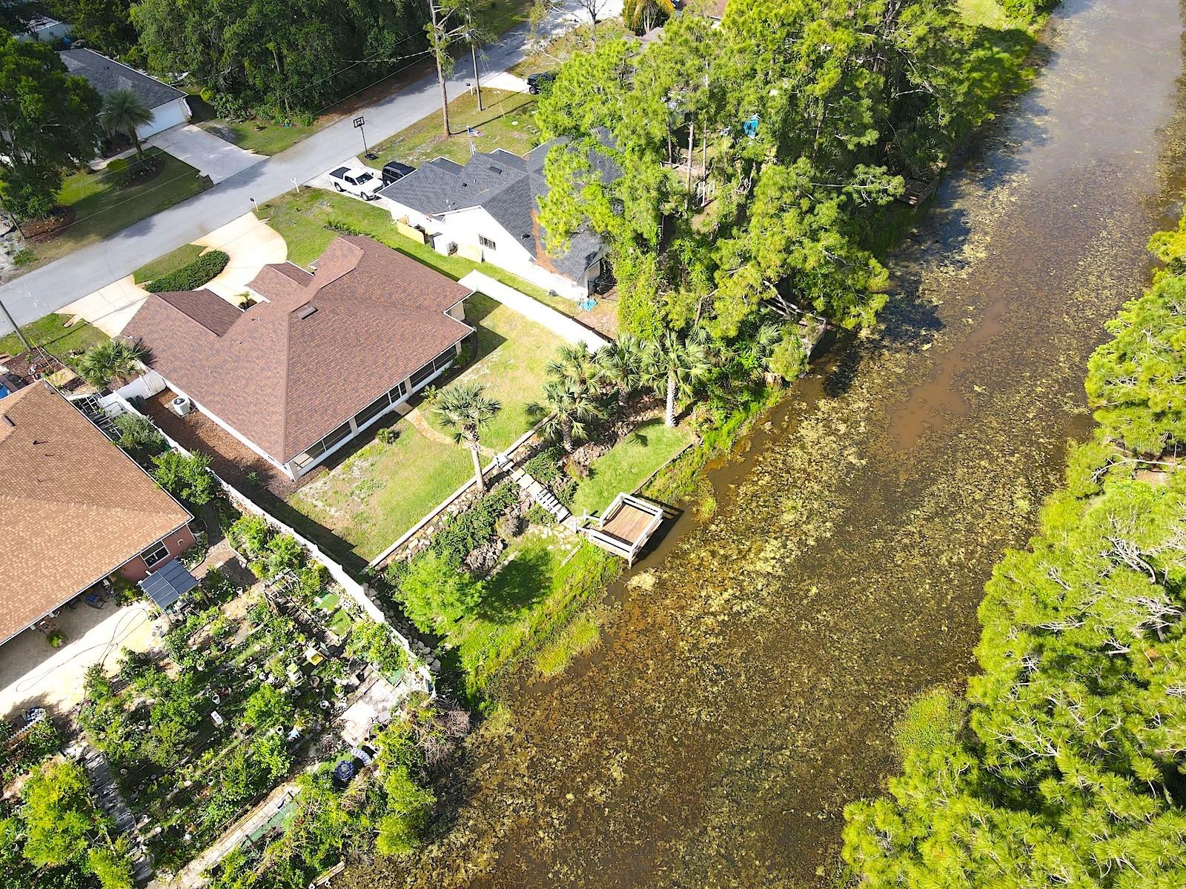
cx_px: 593
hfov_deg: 71.6
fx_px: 822
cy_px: 444
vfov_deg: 56.8
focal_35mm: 24
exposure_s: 1/350
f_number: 2.8
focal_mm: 4.5
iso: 100
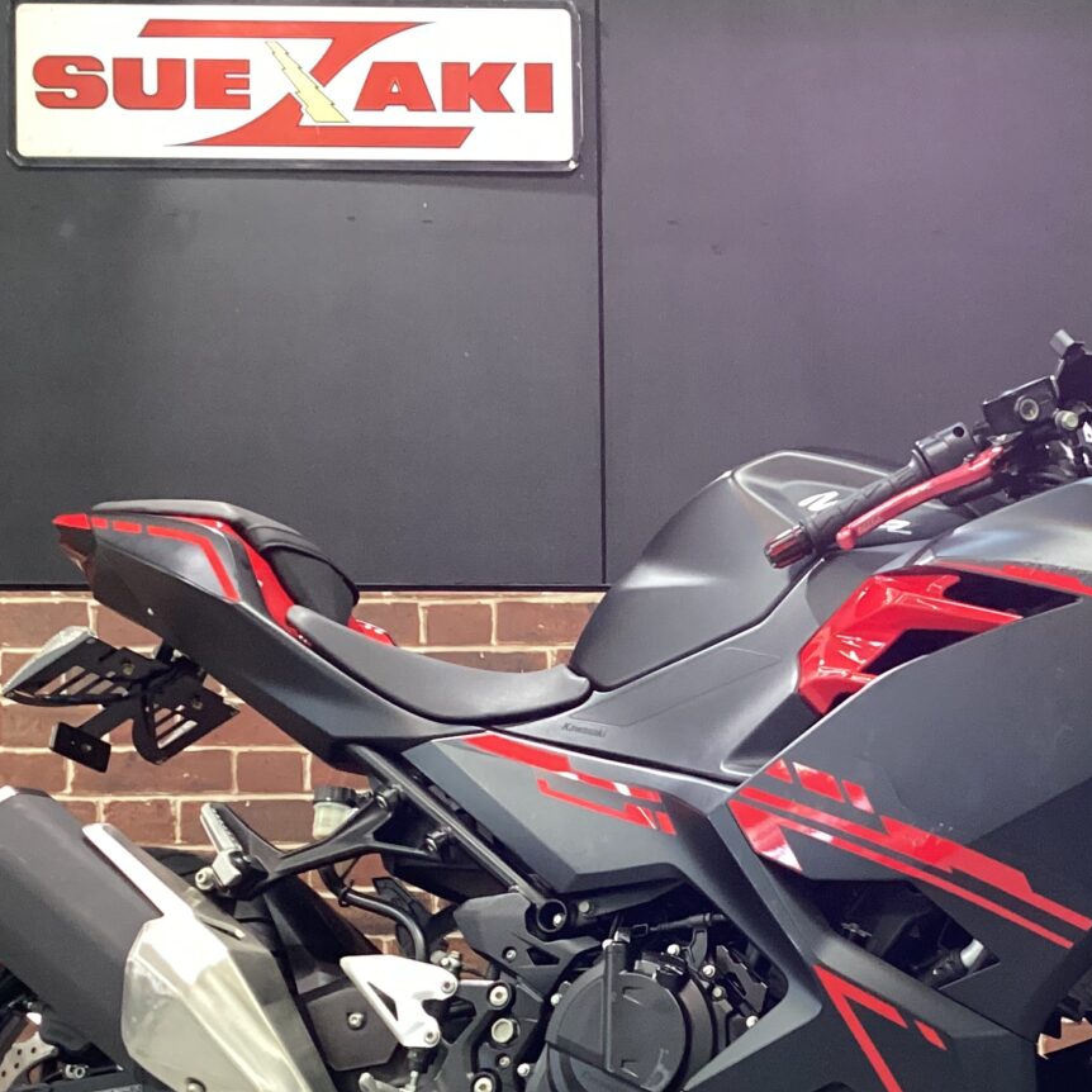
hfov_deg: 27.6
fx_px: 2177
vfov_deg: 27.8
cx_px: 882
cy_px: 808
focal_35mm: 61
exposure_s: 1/40
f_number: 2.4
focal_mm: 3.3
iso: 250
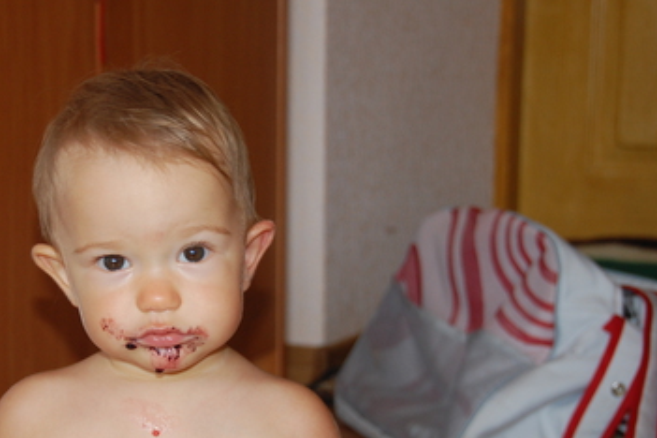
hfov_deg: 18.8
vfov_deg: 12.7
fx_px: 1971
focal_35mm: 108
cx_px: 167
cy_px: 299
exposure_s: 1/60
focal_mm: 46
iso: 400
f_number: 4.8
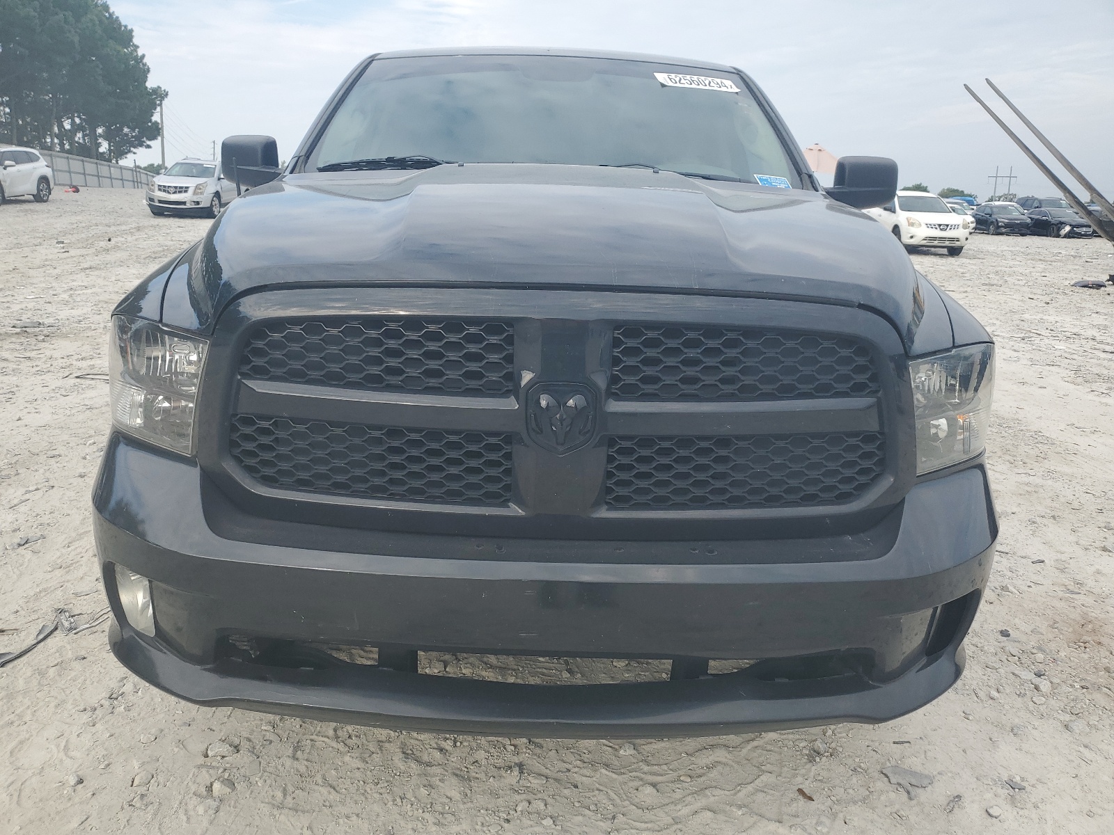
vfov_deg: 53.1
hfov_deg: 67.3
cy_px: 418
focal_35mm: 26
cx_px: 557
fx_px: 837
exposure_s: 1/909
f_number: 1.5
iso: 50
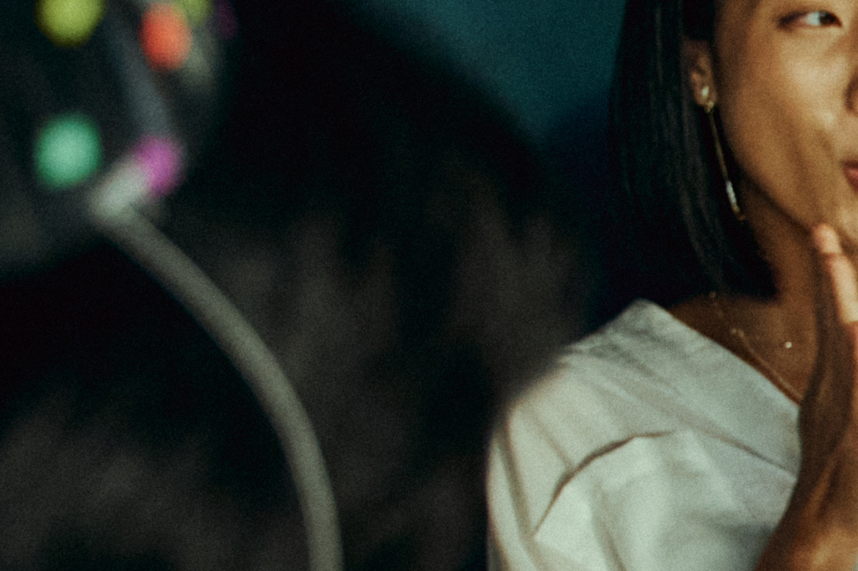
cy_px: 685
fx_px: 4408
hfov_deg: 10.1
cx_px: 1811
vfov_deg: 7.4
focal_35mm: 185
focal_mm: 36
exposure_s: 1/320
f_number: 2.8
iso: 1600
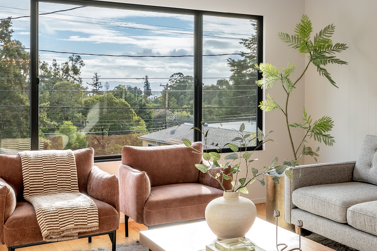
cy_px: 92
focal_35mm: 50
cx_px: 309
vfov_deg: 26.9
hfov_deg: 37.9
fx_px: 524
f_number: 11
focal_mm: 24
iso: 200
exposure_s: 1/15
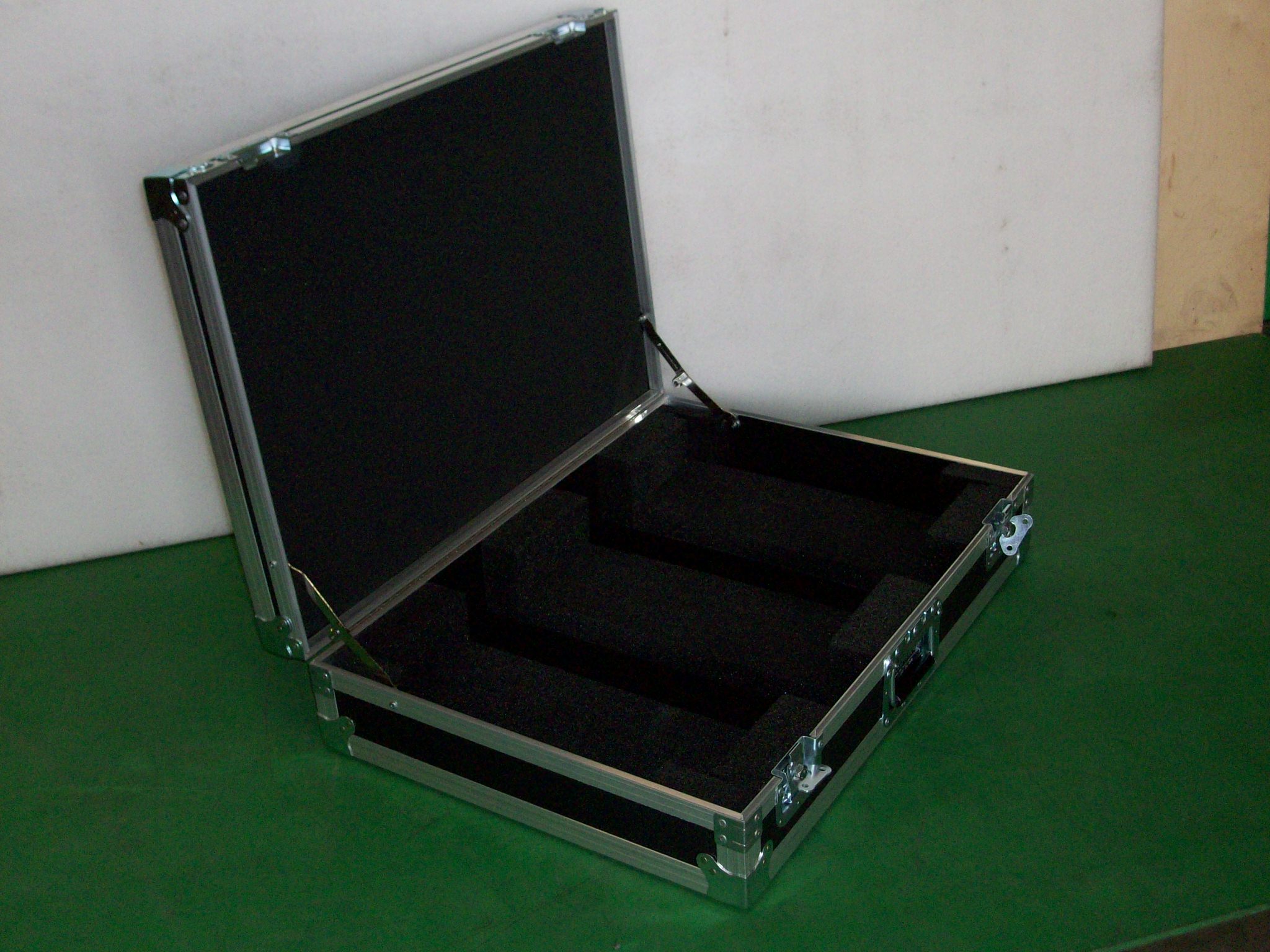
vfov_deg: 34.3
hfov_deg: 44.8
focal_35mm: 42
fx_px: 1541
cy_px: 476
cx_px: 635
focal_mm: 7.1
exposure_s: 1/65.1
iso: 160
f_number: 3.2
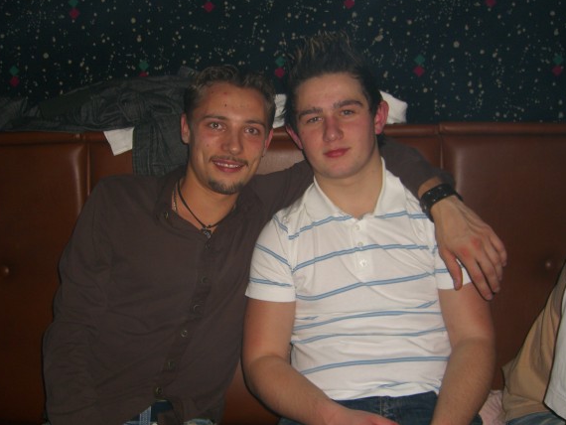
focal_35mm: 40
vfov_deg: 36.0
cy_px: 220
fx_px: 654
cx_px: 271
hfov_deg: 46.8
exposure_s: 1/60
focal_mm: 7.9
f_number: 2.8
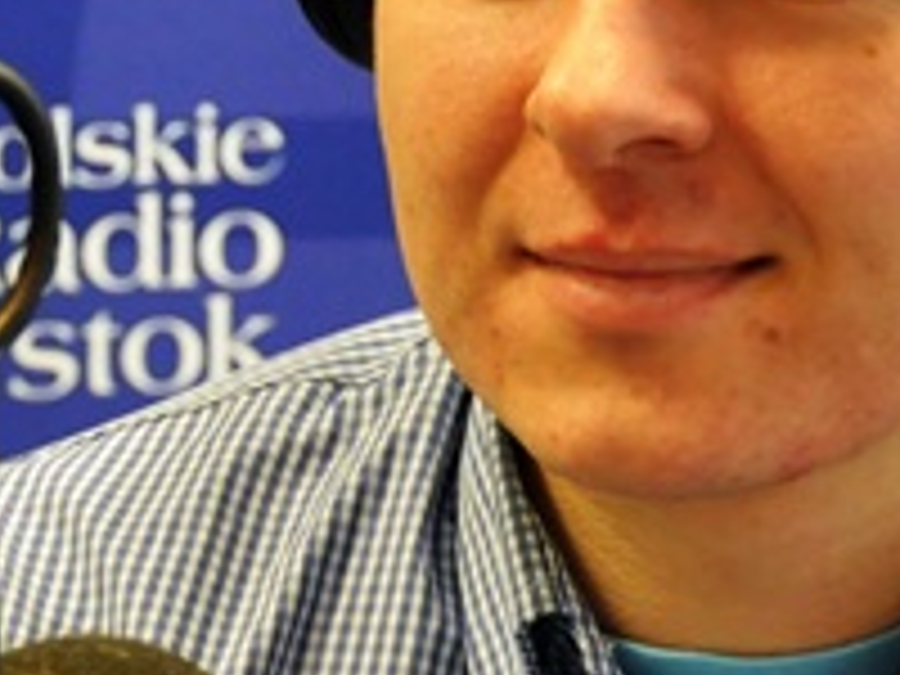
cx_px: 522
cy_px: 412
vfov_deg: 5.4
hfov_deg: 7.2
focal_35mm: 276
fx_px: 7176
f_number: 4.8
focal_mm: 48
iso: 1100
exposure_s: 1/30
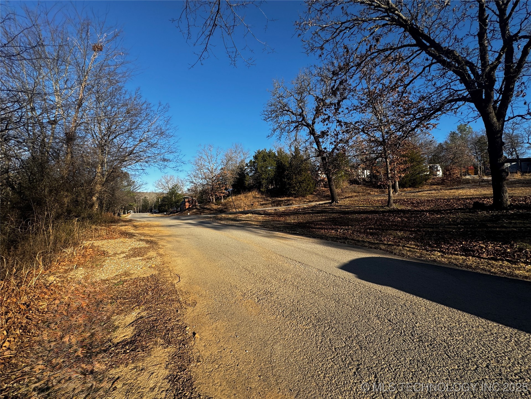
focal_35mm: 14
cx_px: 266
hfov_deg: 102.1
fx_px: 215
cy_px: 200
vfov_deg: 85.7
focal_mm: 2.22
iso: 50
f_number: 2.2
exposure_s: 1/1063
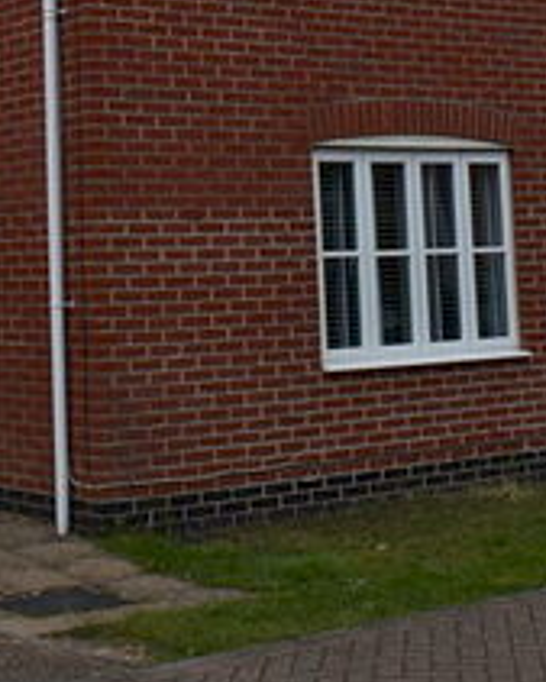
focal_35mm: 84
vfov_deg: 21.7
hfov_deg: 18.1
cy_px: -36
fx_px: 1696
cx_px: 94
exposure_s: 1/200
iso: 100
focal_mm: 18
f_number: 10
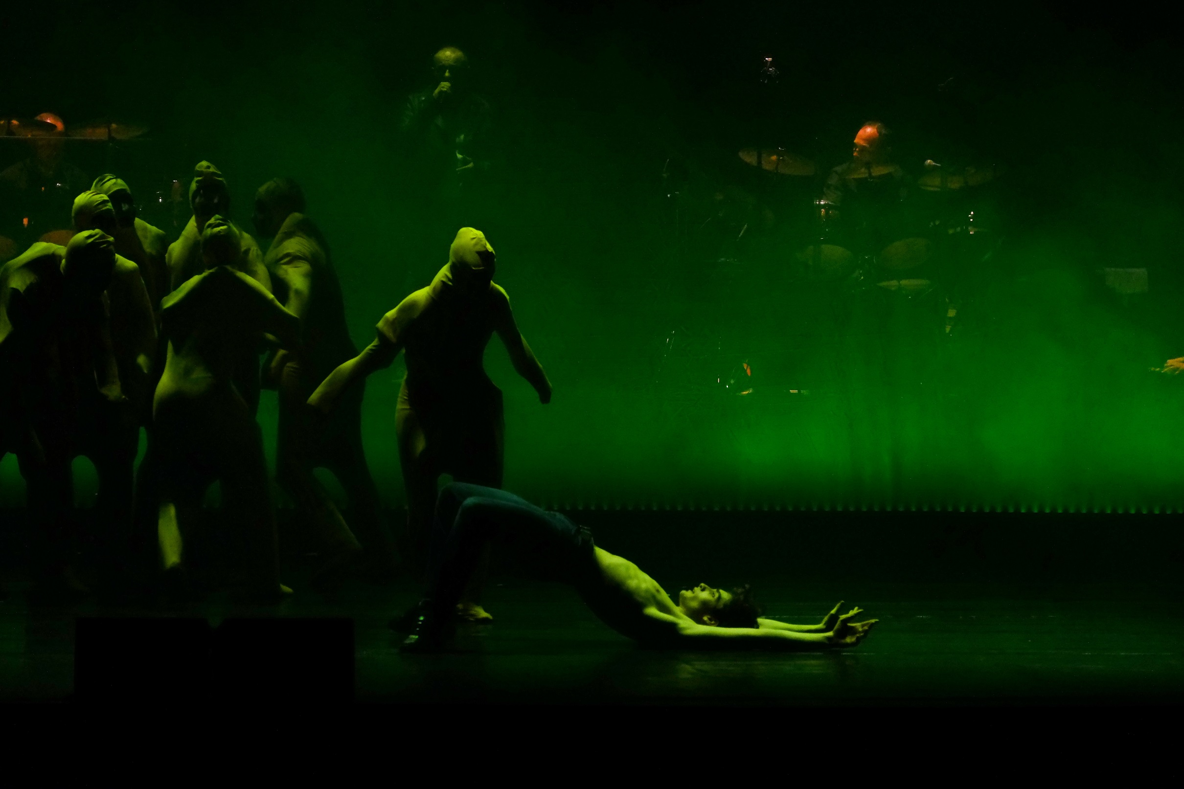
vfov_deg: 8.7
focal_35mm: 157
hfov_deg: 13.1
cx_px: 592
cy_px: 394
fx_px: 5163
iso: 3200
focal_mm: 104.9
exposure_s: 1/160
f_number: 4.2
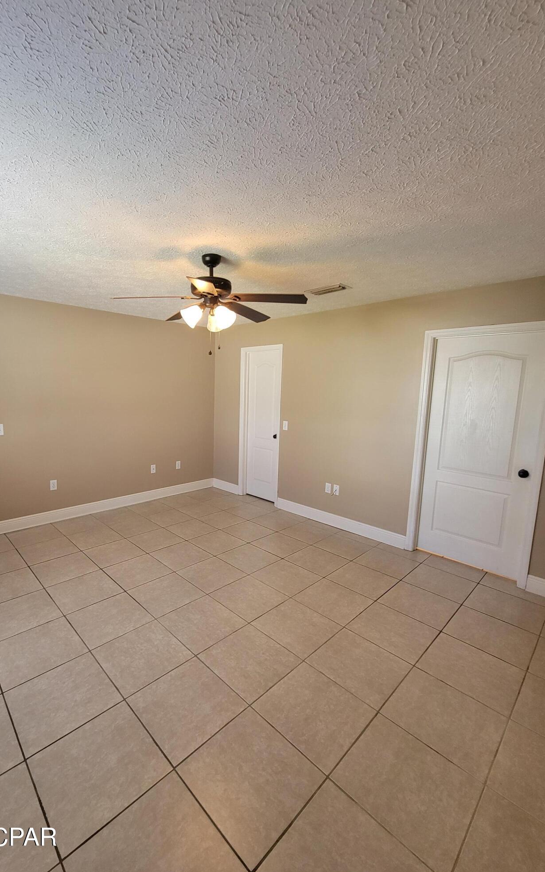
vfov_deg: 105.3
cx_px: 240
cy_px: 435
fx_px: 333
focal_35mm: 14
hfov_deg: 78.3
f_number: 2.2
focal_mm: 2.2
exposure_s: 1/60
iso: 250
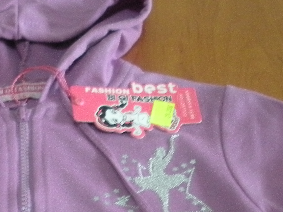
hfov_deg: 17.2
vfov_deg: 12.9
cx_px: 35
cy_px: 228
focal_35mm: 113
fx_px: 924
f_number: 3.5
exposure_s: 1/24.6
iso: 400
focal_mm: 6.3
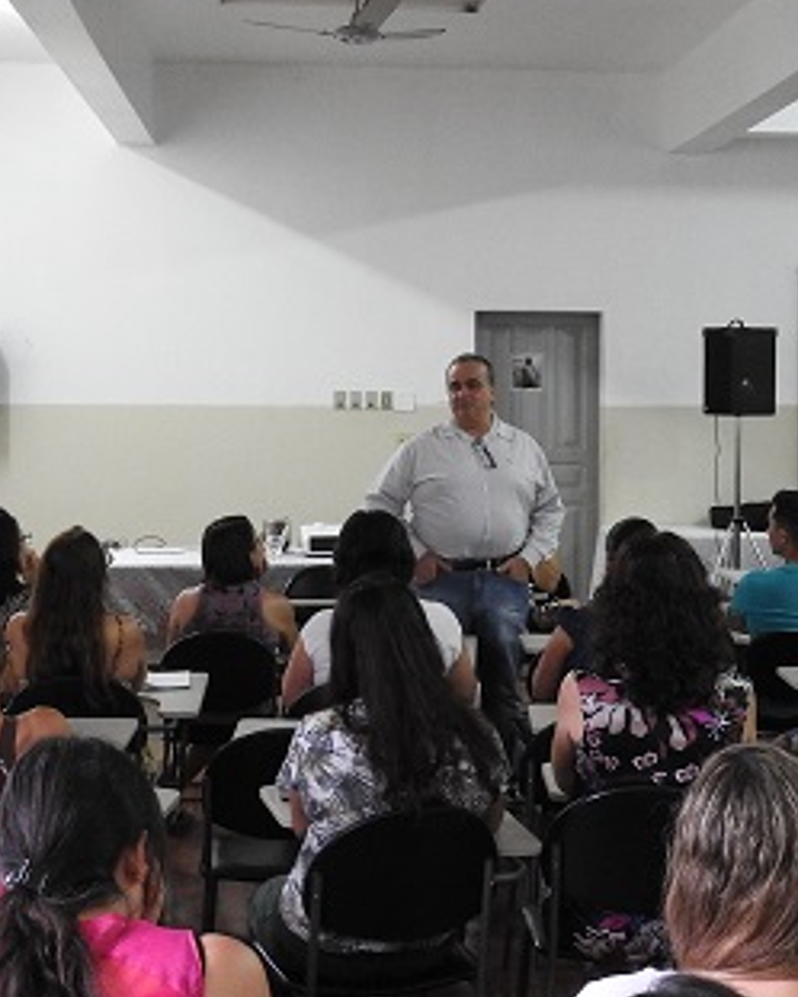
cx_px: 510
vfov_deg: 27.9
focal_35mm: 68
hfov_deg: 22.4
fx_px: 2007
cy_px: 498
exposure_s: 1/8
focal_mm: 6.3
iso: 500
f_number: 3.8
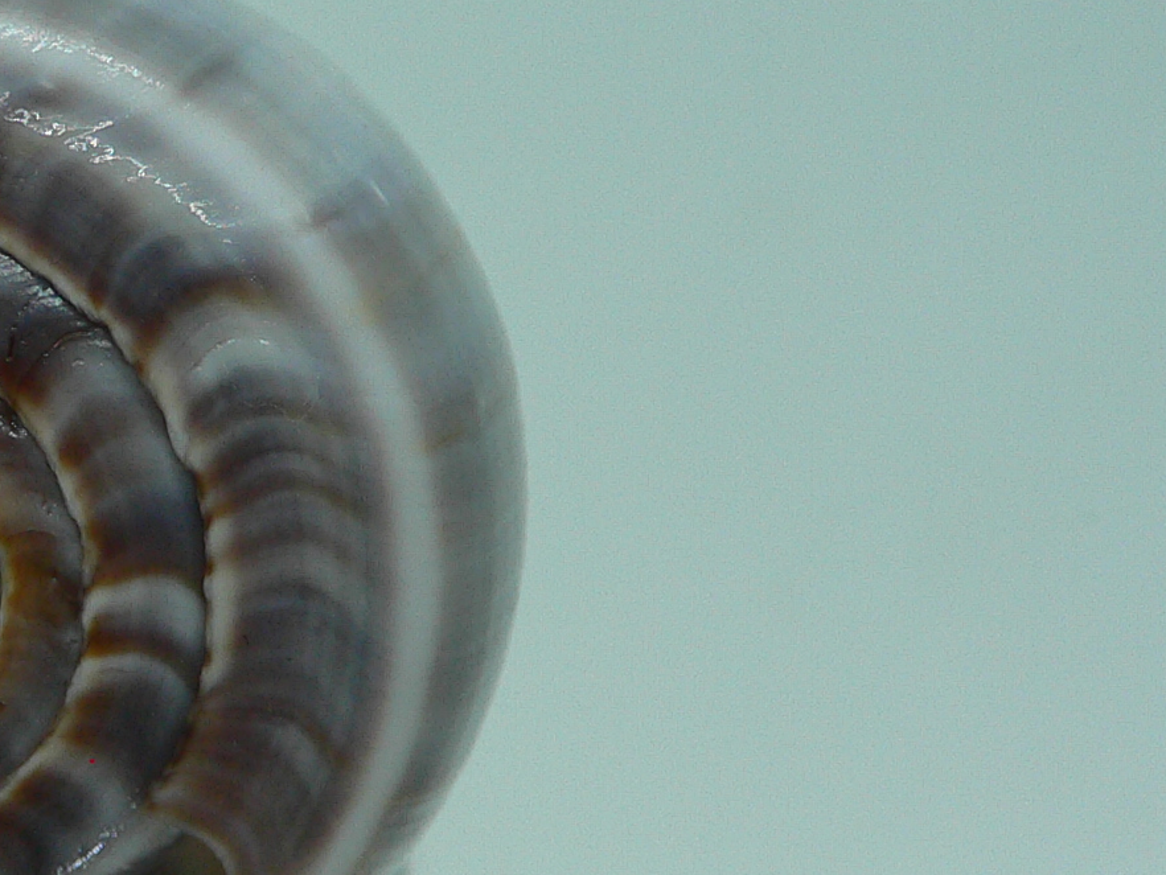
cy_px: 564
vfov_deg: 18.4
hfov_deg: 23.2
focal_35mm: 80
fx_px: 2695
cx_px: -57
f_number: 2.8
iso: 80
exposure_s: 1/60
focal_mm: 4.6
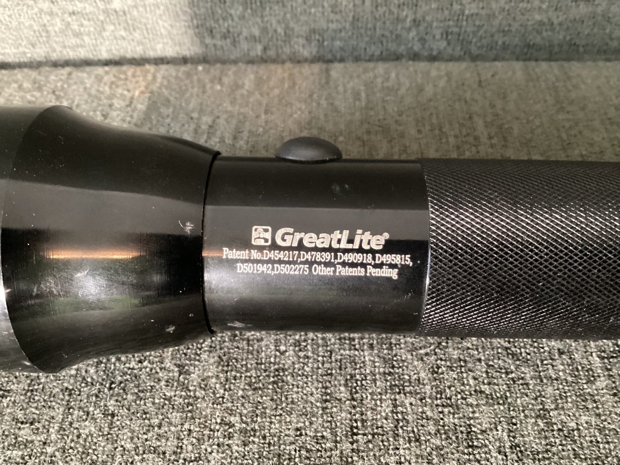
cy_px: 232
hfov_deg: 58.3
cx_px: 310
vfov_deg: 45.4
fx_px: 555
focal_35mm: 31
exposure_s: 1/24
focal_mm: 3.3
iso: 640
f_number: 2.4
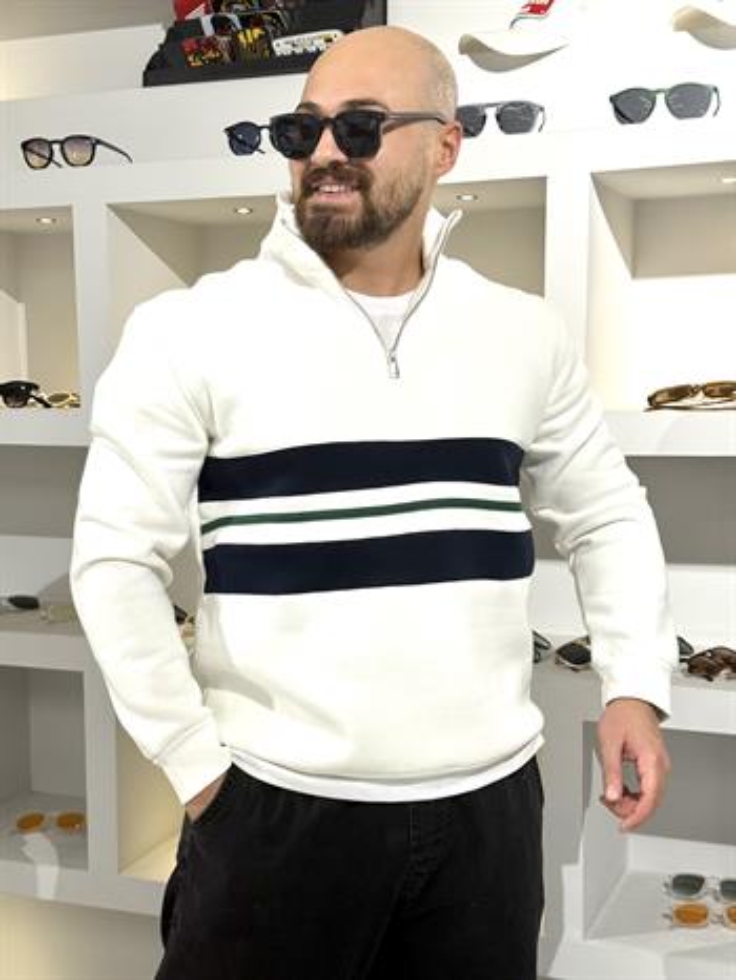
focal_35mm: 48
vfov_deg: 39.6
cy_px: 490
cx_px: 368
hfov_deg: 30.3
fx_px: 1360
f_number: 1.78
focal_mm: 6.76
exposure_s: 1/100
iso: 50
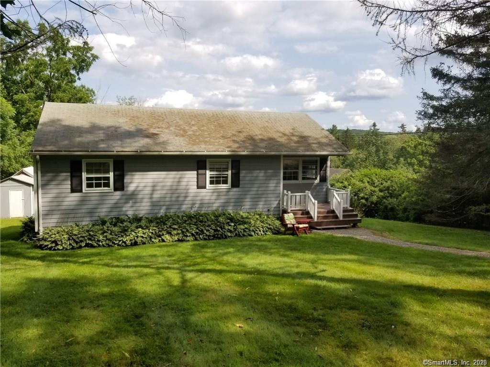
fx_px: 368
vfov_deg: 53.1
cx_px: 245
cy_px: 184
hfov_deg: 67.3
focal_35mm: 26
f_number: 1.7
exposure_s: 1/1908
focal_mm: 4.25
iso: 50
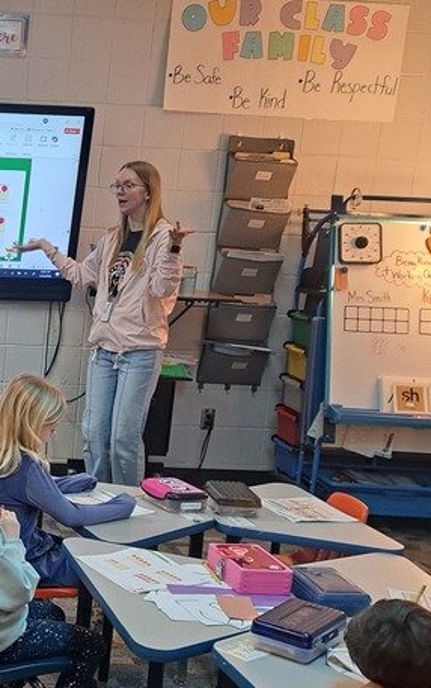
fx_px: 1070
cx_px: -112
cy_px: 444
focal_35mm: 57
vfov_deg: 35.4
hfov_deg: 20.9
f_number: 1.8
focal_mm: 5.23
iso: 160
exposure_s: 1/60
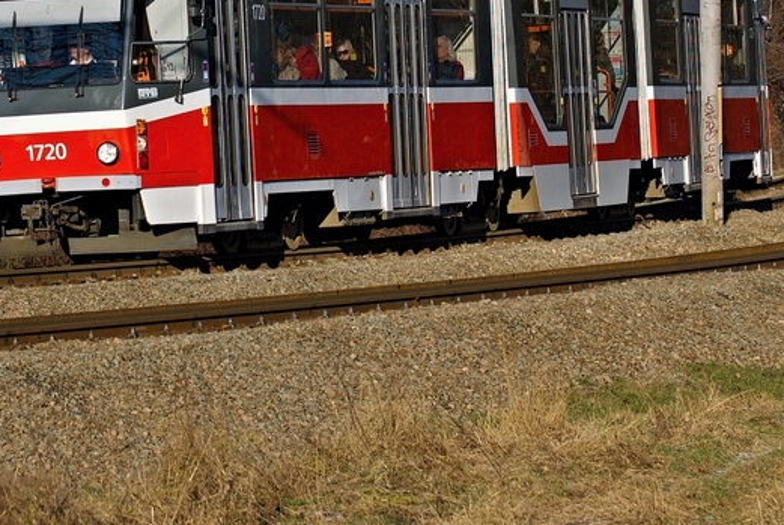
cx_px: 497
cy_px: 20
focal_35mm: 221
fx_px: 4819
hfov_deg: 9.3
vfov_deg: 6.2
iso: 200
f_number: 8
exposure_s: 1/800
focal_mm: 75
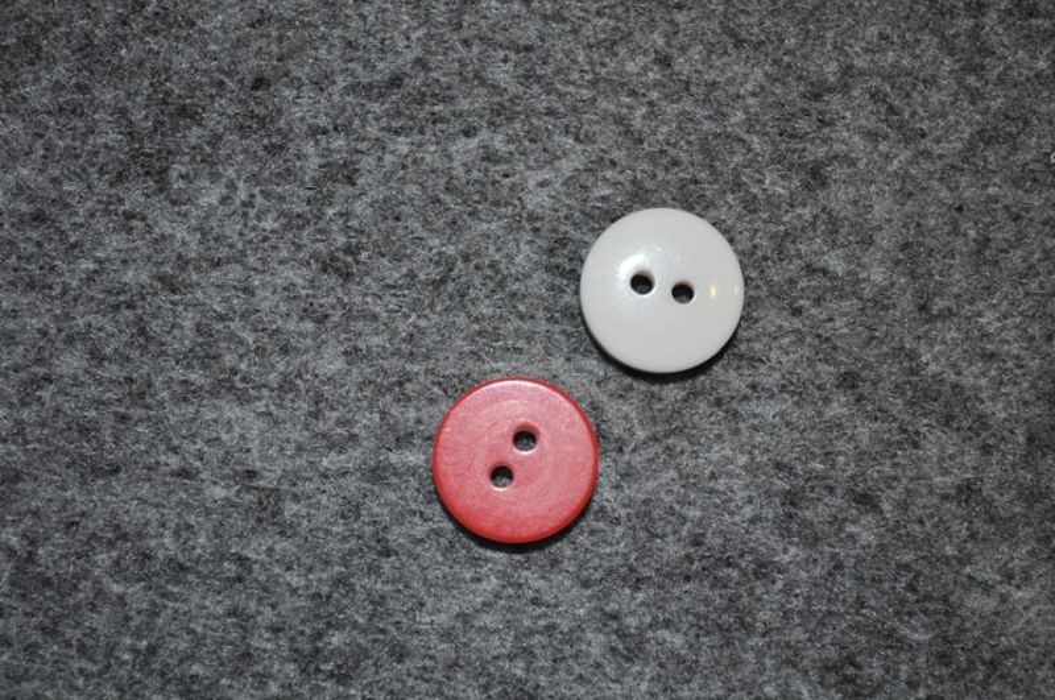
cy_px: 350
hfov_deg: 24.7
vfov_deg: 16.5
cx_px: 528
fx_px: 2414
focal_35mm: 82
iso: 200
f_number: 5.6
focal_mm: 55
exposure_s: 1/60
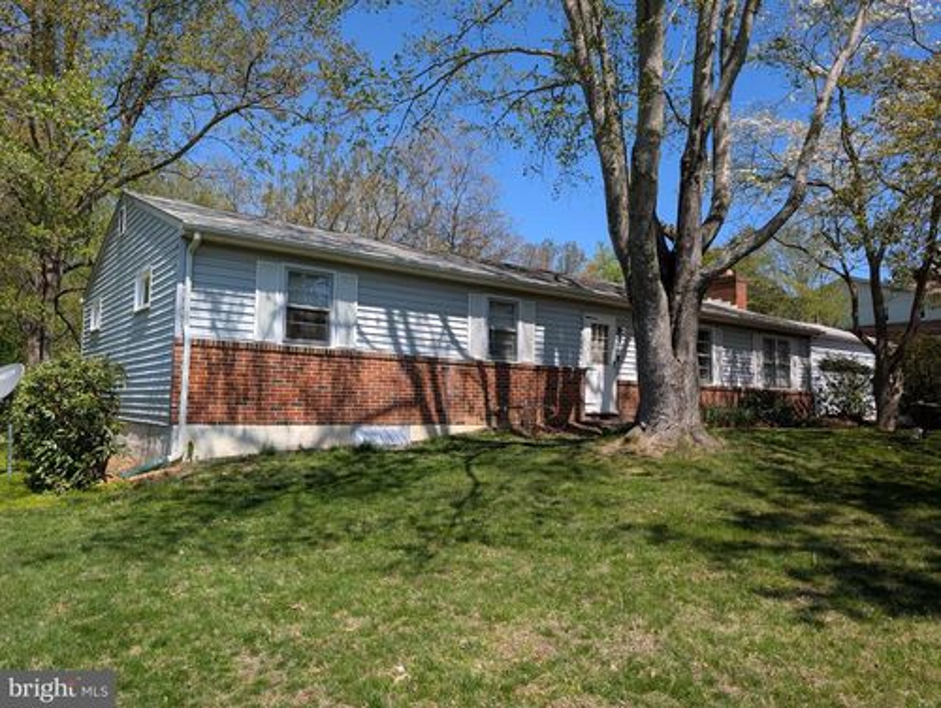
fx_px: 653
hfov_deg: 71.5
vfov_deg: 56.9
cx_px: 470
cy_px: 354
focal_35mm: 24
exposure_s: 1/873
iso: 19
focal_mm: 6.9
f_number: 1.68
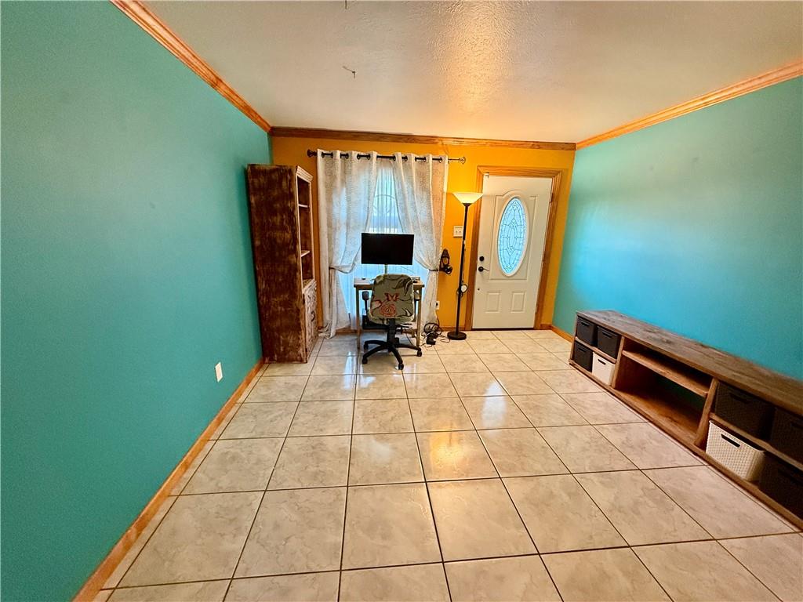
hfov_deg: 102.1
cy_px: 301
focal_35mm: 14
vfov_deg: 85.7
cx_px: 402
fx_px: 325
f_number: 2.2
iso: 500
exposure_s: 1/60
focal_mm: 2.22
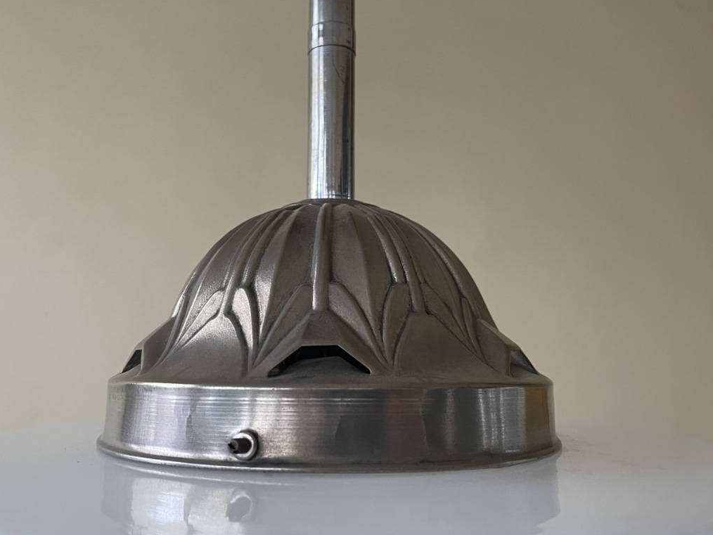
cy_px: 230
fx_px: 639
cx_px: 322
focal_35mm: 31
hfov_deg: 58.2
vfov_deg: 45.3
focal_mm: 4.2
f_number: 1.6
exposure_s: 1/60
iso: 160
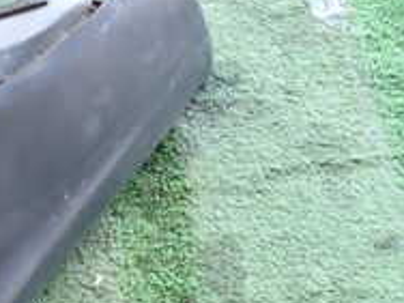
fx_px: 1412
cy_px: 318
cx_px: -236
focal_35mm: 121
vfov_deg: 12.1
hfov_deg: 14.9
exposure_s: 1/40
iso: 400
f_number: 2.7
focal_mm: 6.83
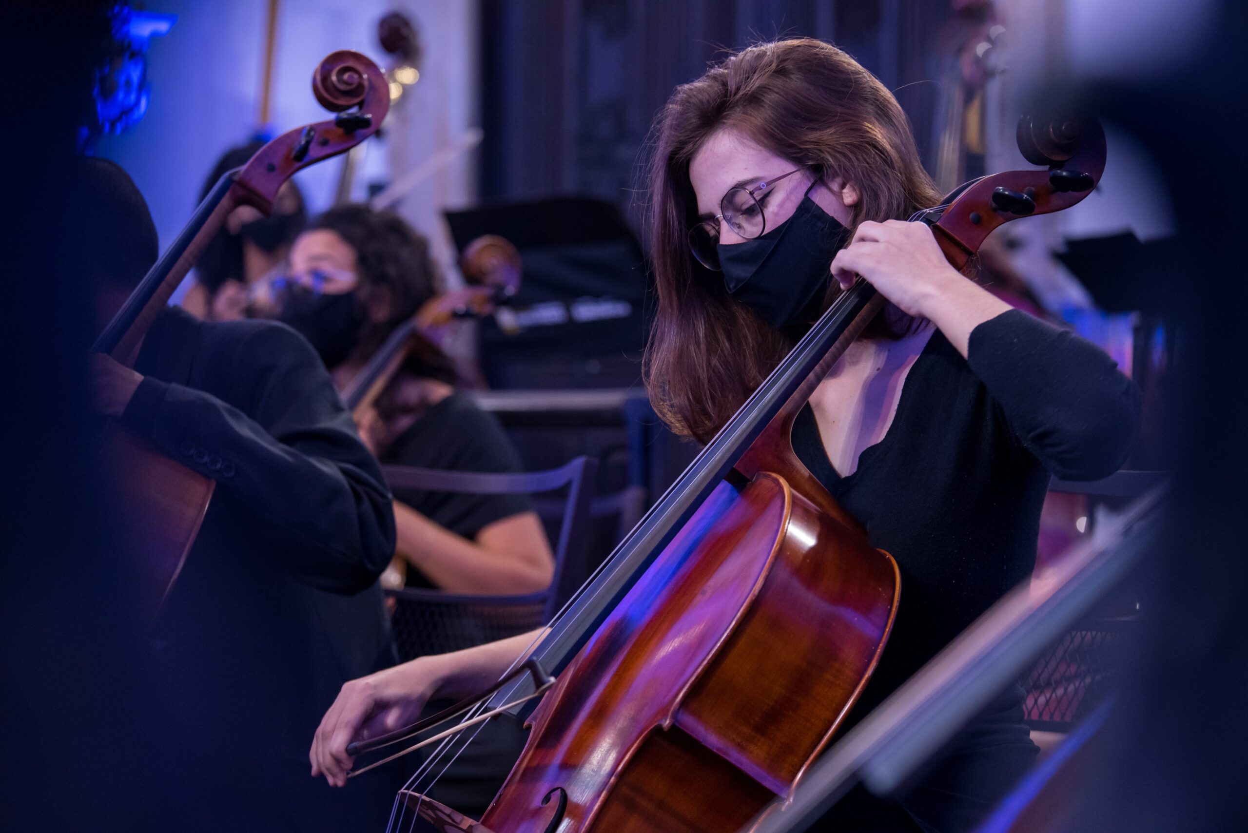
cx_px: 624
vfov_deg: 11.2
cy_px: 416
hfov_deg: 16.8
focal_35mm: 122
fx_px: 4231
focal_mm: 122
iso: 3200
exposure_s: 1/80
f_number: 5
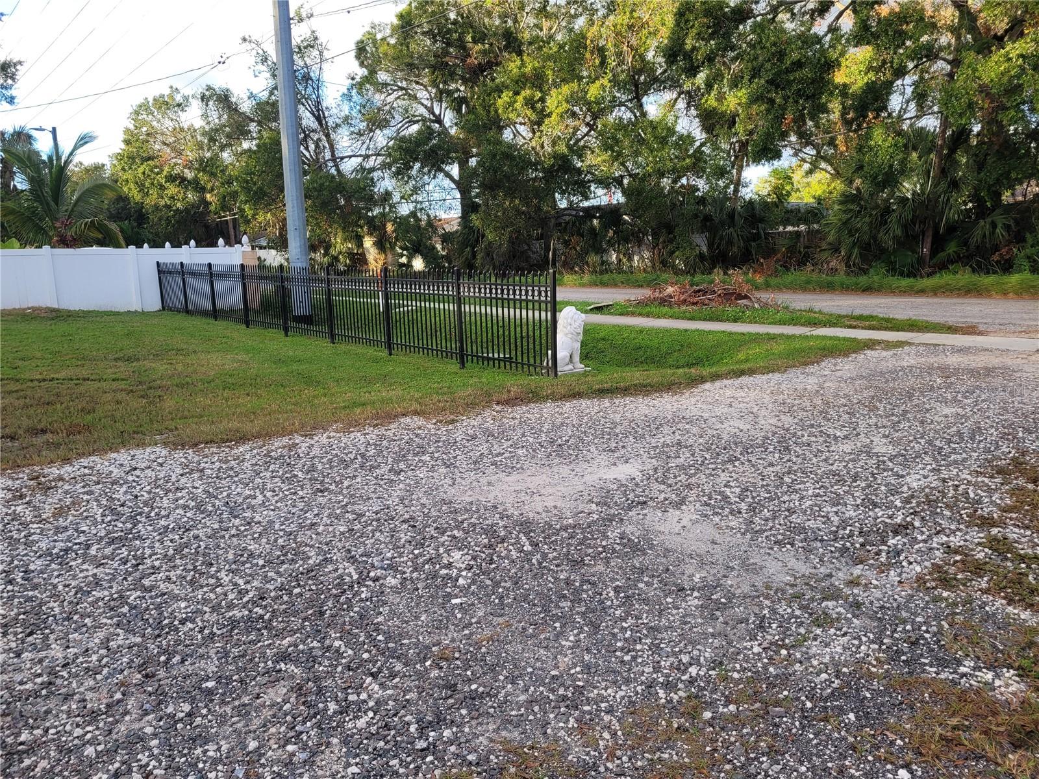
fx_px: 780
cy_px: 390
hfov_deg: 67.3
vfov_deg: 53.1
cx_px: 520
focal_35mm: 26
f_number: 1.8
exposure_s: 1/228
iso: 40
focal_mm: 5.4
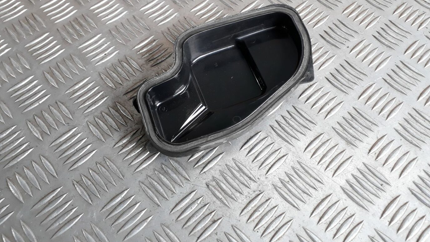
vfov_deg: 38.7
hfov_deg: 64.3
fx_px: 342
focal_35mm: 30
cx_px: 219
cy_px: 95
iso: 64
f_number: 1.9
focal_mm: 3.6
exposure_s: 1/33
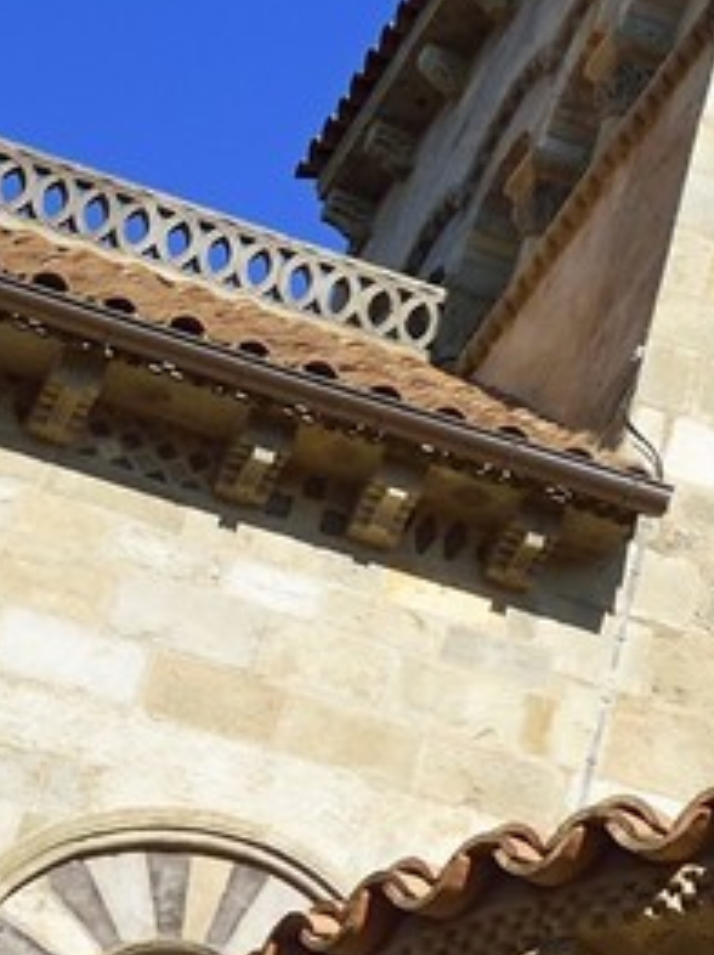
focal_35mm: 182
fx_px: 5013
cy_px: -95
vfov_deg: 10.7
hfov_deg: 7.0
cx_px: 2368
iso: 200
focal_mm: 31
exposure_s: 1/250
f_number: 11
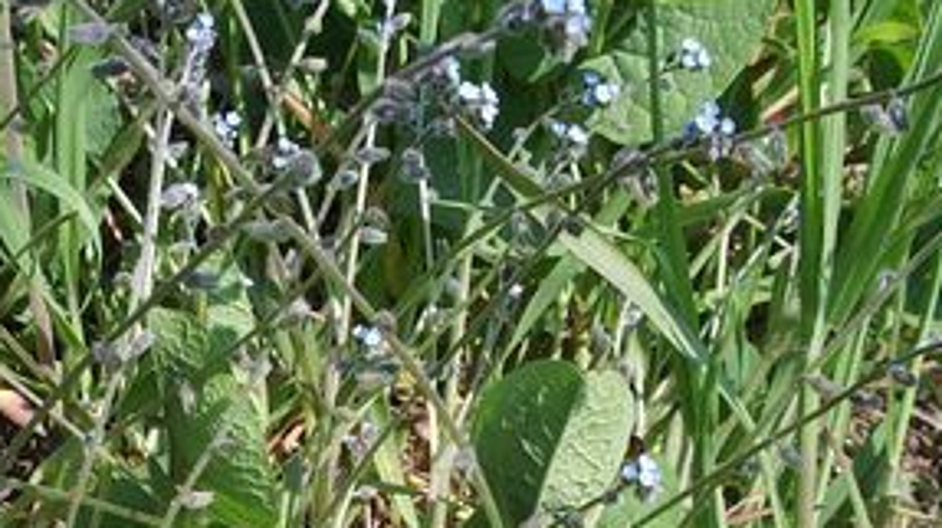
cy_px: 594
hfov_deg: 24.8
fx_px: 2122
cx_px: 249
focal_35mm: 85
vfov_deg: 13.9
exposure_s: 1/160
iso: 50
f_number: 4.3
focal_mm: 5.8
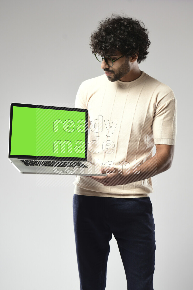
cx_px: 96
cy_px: 145
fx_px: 442
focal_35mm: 55
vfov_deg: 36.2
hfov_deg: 24.6
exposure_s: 1/125
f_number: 5
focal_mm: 55
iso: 400
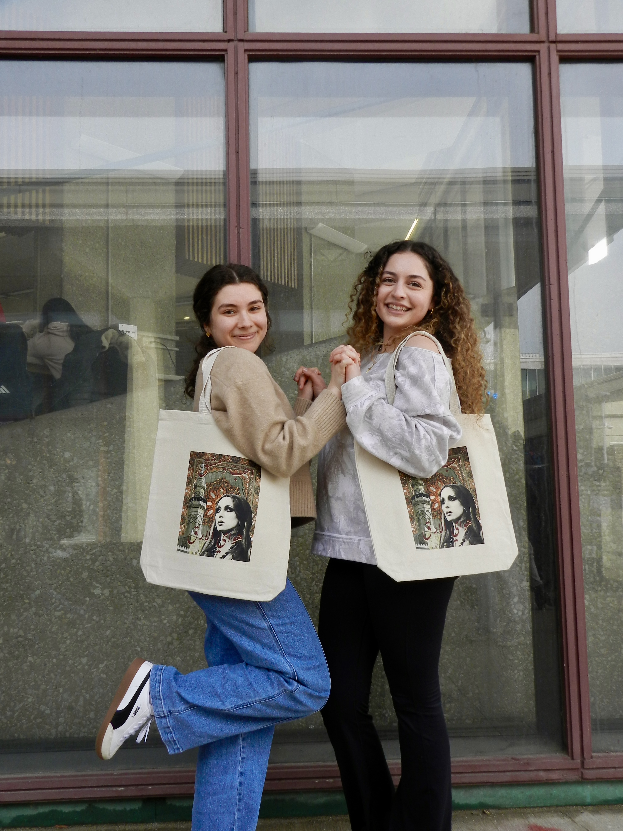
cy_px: 416
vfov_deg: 56.8
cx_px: 312
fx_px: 768
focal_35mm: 32
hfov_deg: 44.2
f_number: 3.7
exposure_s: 1/320
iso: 160
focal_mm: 5.6
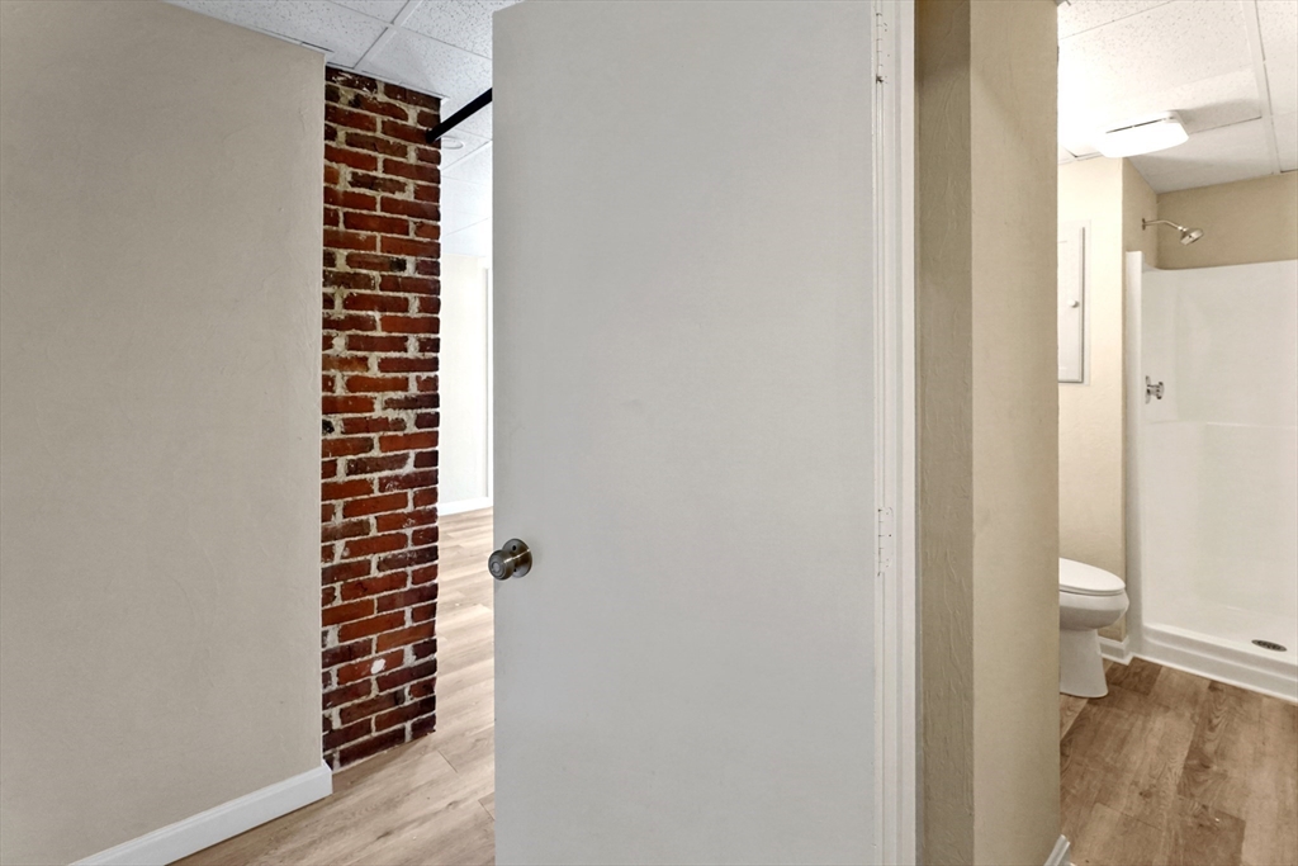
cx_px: 649
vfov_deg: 73.8
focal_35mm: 16
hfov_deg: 96.7
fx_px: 577
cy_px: 433
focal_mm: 16
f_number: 8
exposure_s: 1/30
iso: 8000
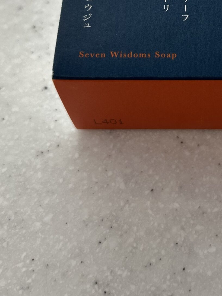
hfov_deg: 23.4
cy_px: 34
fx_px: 522
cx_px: 196
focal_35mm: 61
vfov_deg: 30.4
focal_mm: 5.7
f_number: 1.5
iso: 50
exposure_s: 1/357
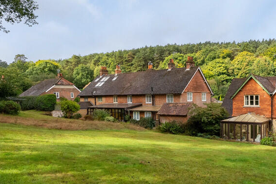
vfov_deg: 44.8
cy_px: 108
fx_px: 222
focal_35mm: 29
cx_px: 226
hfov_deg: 58.2
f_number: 7.1
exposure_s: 1/1250
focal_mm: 16
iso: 1600
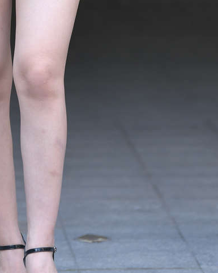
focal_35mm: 544
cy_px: -90
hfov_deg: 2.8
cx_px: -2
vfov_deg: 3.5
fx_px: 4386
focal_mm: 155
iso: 450
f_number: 3.2
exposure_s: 1/400
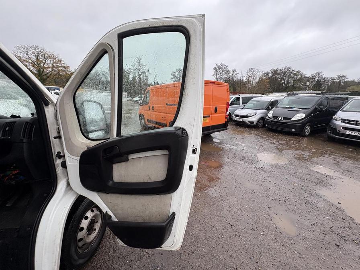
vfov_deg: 85.7
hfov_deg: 102.1
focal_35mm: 14
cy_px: 135
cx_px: 180
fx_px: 146
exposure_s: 1/99
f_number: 2.2
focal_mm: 2.22
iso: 64
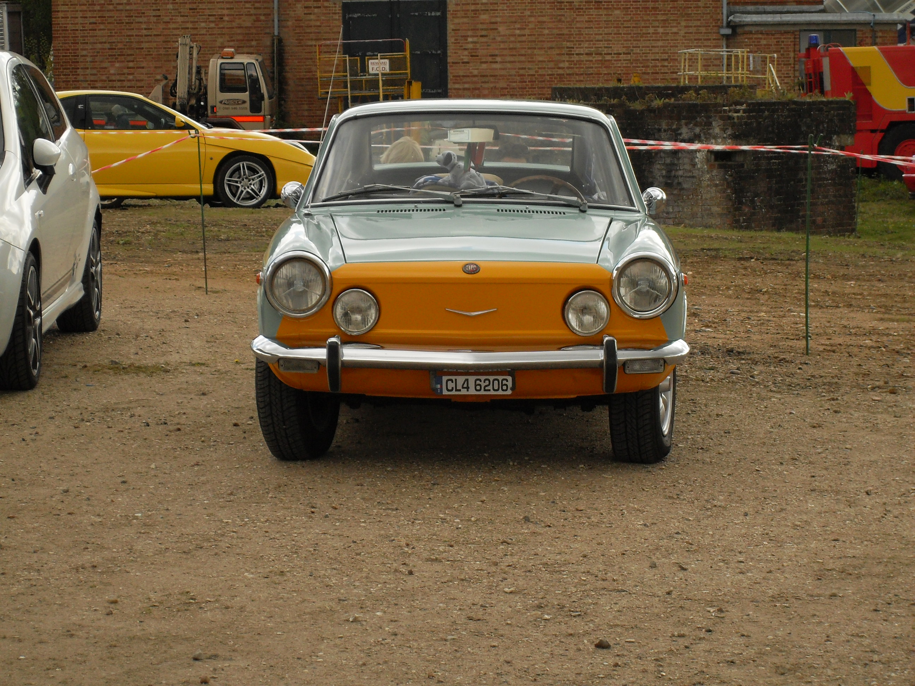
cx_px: 458
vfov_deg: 13.3
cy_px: 343
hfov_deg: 17.7
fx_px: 2934
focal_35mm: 111
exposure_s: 1/180
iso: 100
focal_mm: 18.1
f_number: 5.2
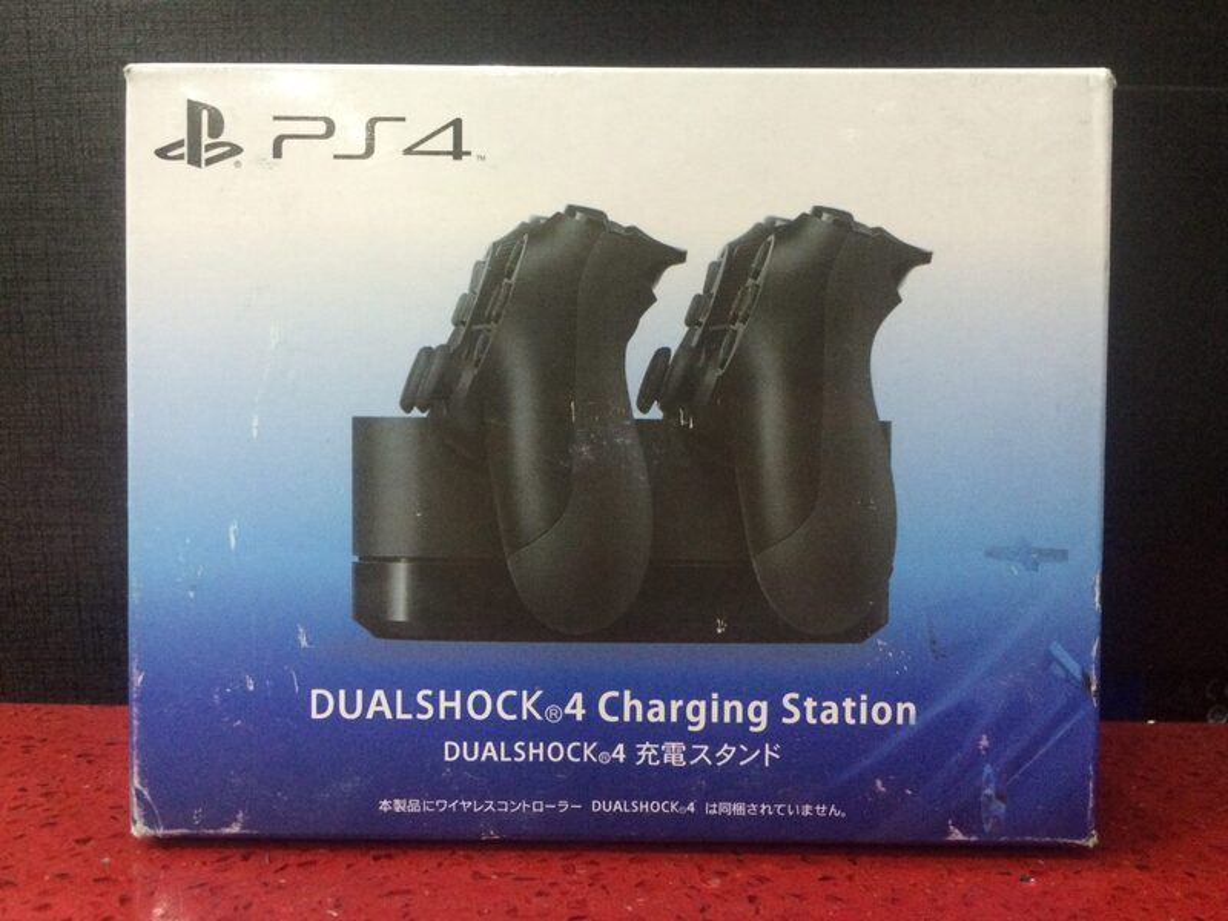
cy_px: 460
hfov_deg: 61.7
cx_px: 614
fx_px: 1029
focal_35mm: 29
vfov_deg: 48.2
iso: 250
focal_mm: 4.15
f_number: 2.2
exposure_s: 1/30
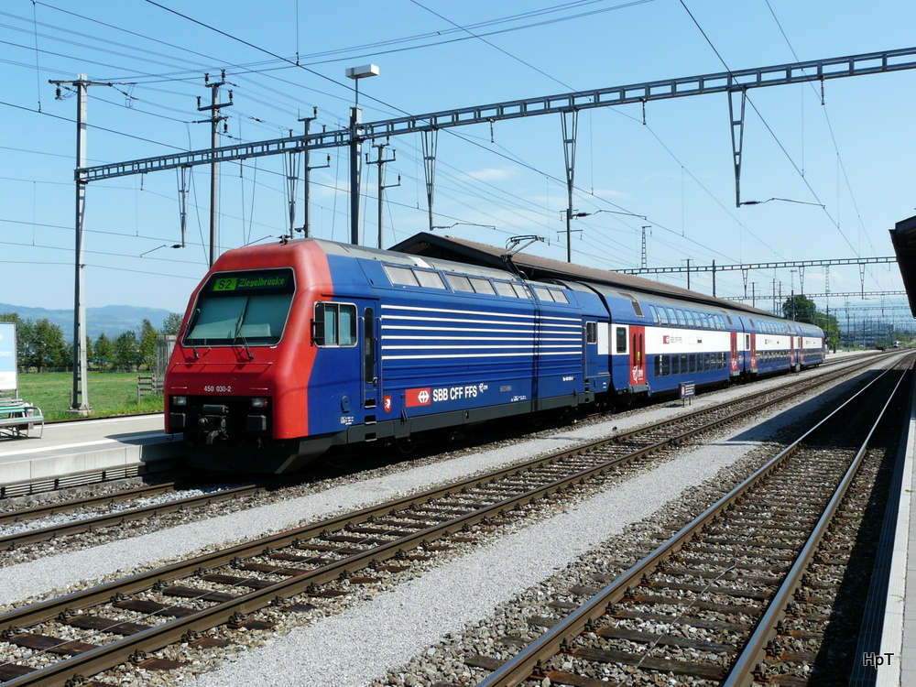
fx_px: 926
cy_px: 344
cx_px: 458
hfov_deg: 52.6
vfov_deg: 40.7
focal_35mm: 35
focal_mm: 5.7
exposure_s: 1/320
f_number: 5.6
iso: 100
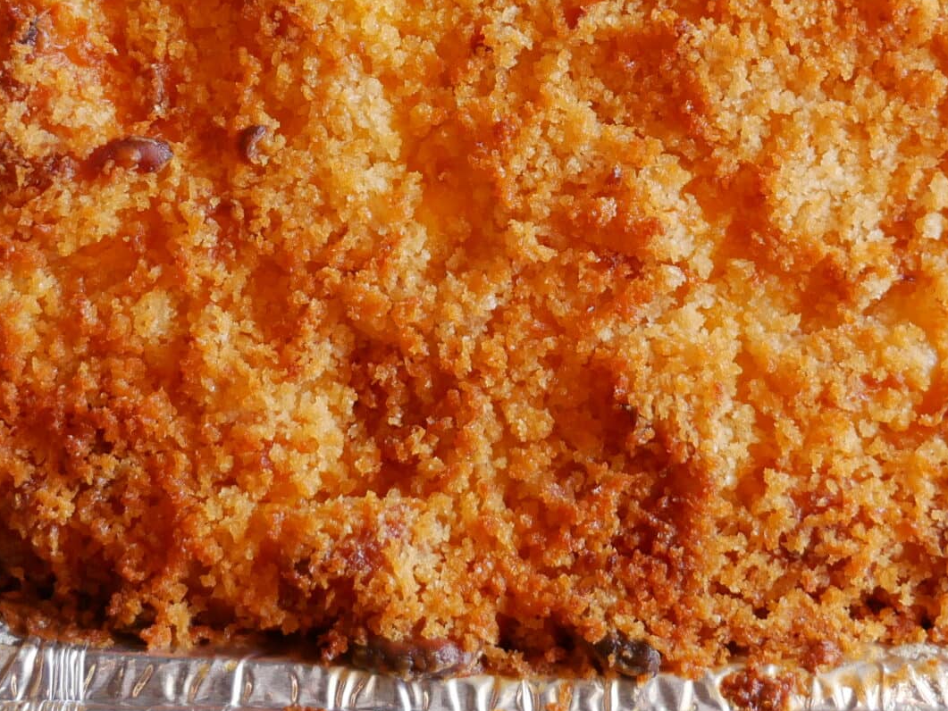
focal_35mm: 111
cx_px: 558
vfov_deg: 13.3
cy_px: 236
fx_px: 3040
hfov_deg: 17.7
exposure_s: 1/60
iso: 800
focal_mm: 23
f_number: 4.3
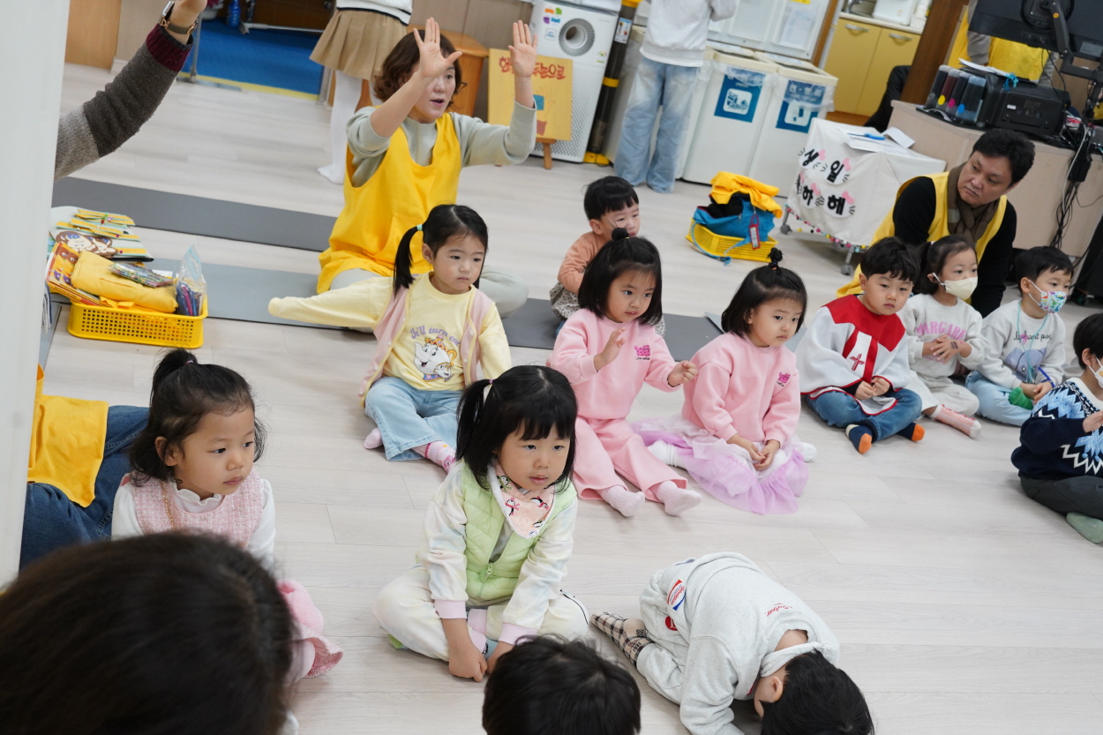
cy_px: 368
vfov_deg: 32.6
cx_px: 552
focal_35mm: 41
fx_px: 1256
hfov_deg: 47.4
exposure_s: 1/125
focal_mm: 41
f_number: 5.6
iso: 2500
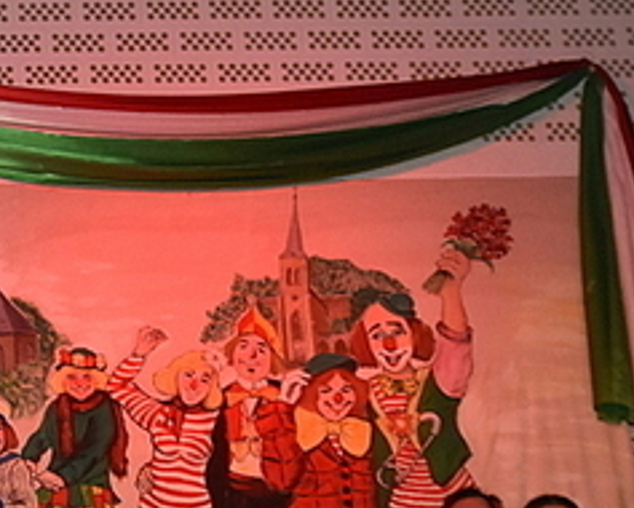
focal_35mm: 114
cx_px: -361
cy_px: 404
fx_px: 2141
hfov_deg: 15.4
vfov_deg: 13.5
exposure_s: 1/640
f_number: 2.8
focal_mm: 24
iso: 2000
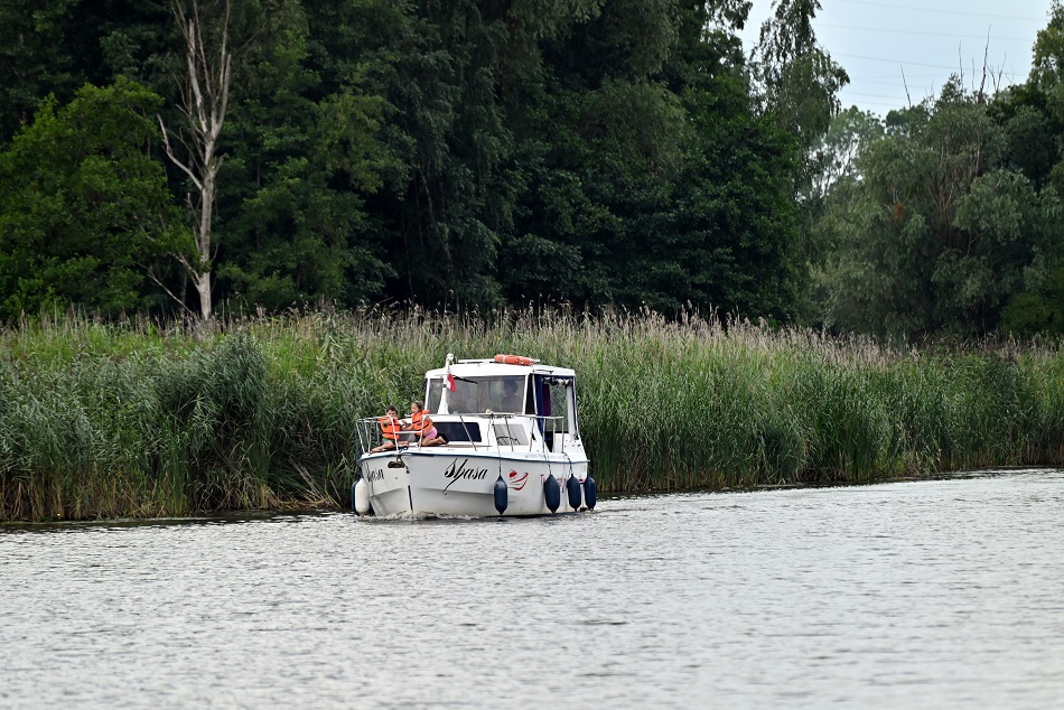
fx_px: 8869
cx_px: 532
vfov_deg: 4.6
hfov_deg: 6.9
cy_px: 355
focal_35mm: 300
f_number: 5.6
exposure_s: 1/640
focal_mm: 300
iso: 200
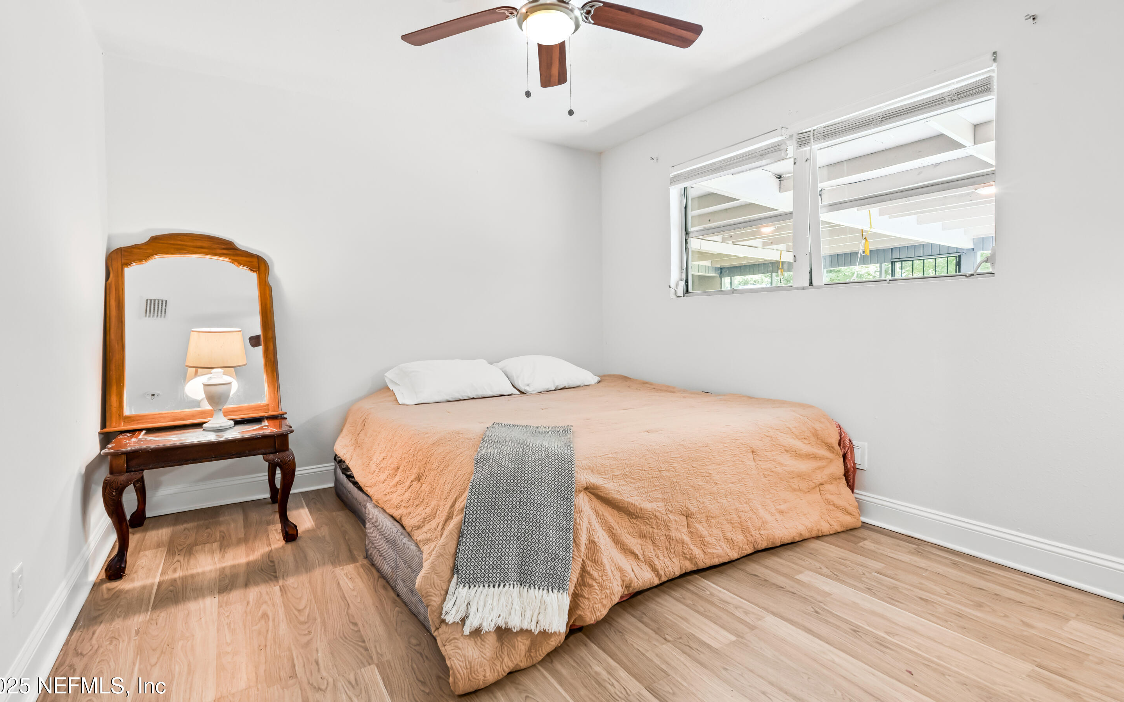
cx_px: 550
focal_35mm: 17
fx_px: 521
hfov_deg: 94.3
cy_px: 331
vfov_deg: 68.0
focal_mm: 16
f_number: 9
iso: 500
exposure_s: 1/1.67
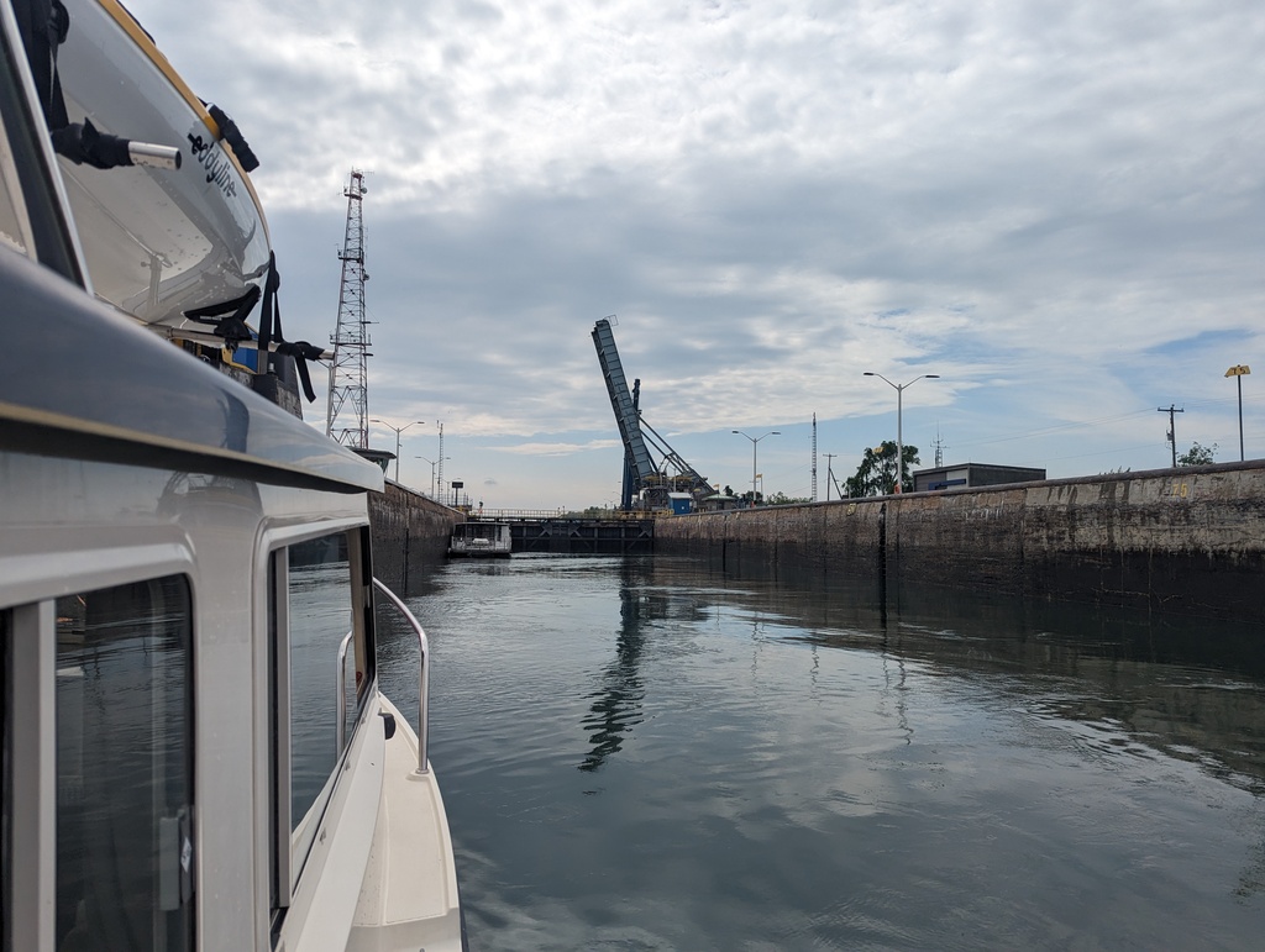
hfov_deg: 71.5
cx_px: 632
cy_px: 476
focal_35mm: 24
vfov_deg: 56.9
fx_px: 878
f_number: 1.85
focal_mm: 6.81
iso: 48
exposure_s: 1/4926
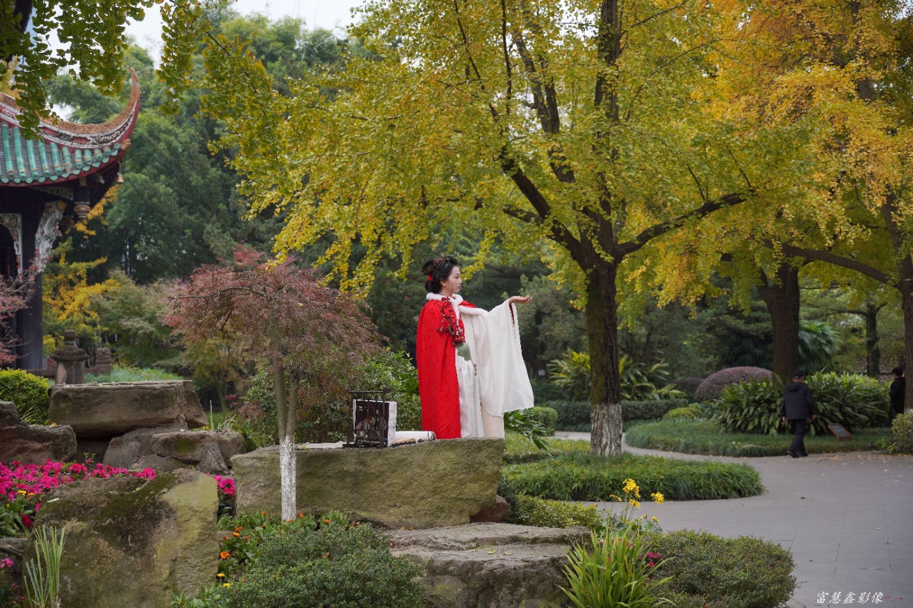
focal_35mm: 66
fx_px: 1674
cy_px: 304
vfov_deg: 20.6
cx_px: 456
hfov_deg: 30.5
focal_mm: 66
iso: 100
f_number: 4.5
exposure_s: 1/125
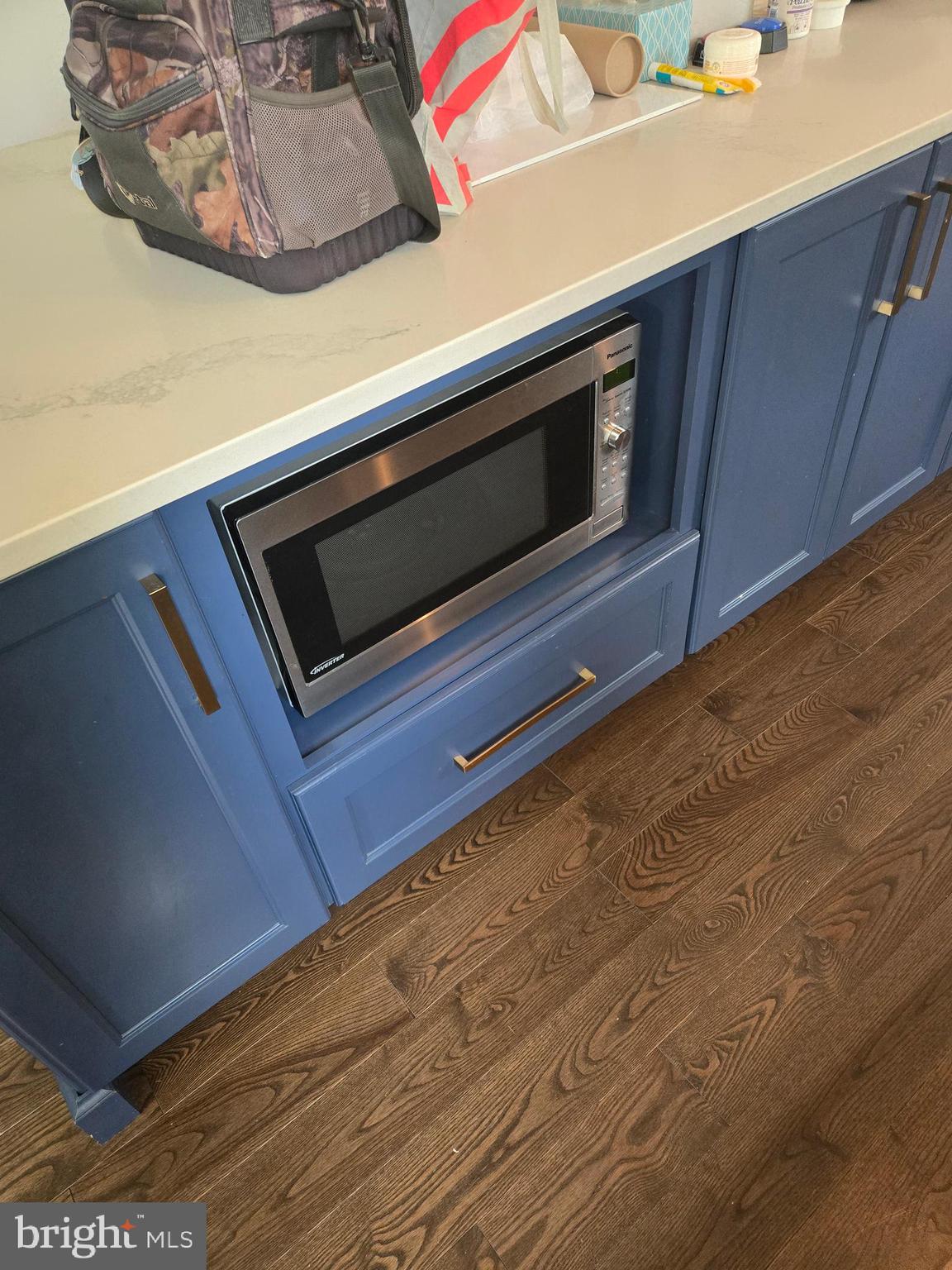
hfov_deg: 58.9
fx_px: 843
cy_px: 635
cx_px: 476
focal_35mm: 23
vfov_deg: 73.9
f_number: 1.8
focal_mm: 5.4
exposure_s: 1/120
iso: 1000
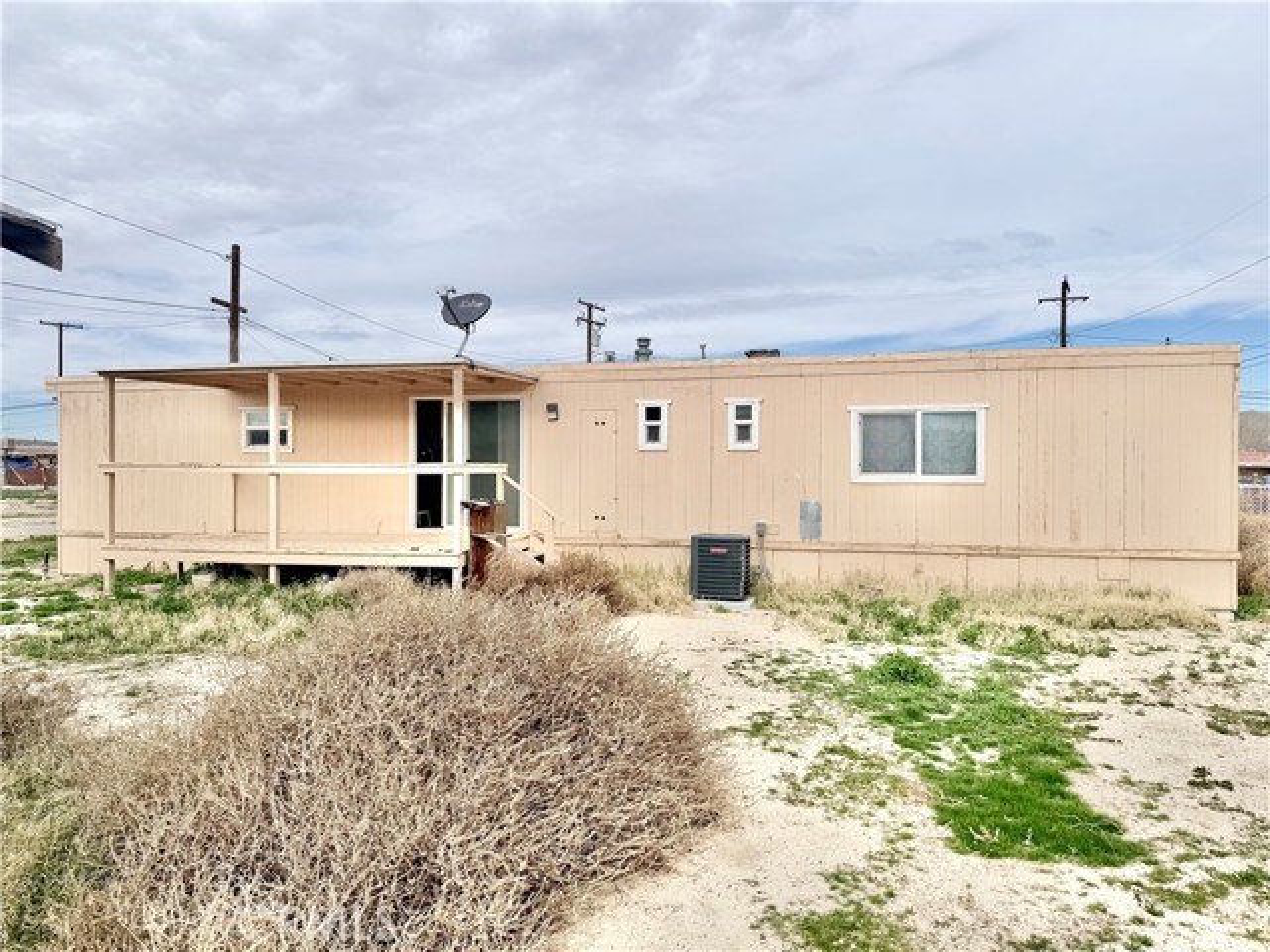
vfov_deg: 56.8
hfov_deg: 71.6
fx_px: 881
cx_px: 635
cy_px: 476
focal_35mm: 24
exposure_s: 1/9091
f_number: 1.78
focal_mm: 6.76
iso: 80
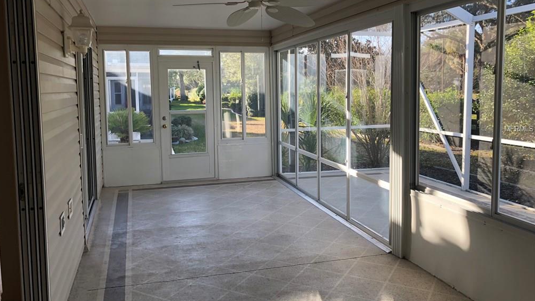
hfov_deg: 62.6
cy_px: 129
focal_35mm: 31
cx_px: 265
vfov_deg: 37.7
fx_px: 440
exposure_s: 1/120
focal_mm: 3.99
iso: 20
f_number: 1.8
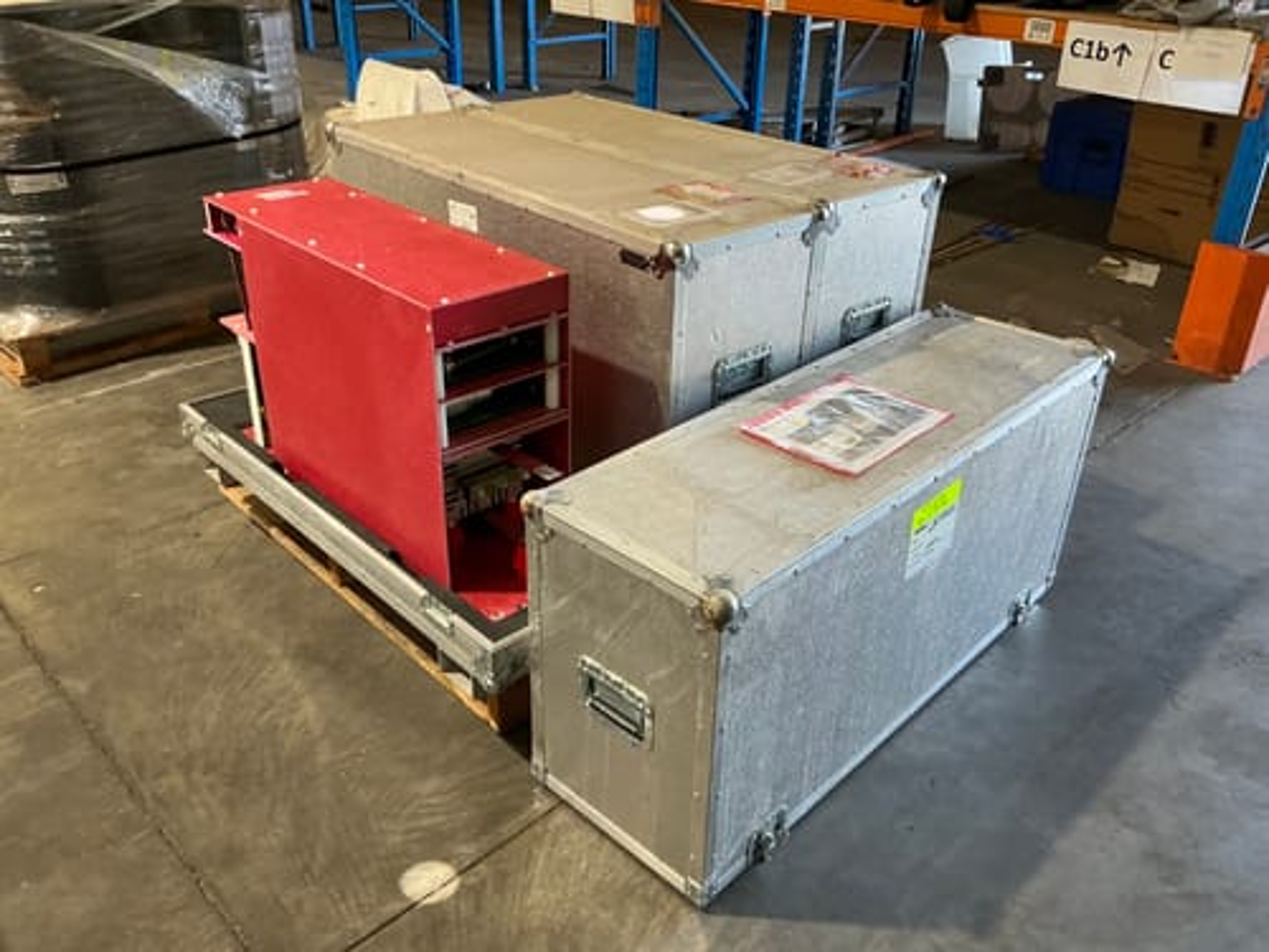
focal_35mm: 28
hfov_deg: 63.4
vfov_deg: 49.7
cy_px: 476
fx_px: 1026
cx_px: 634
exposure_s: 1/50
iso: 100
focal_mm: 3
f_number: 1.8
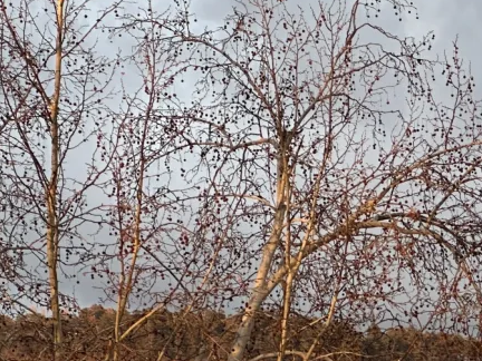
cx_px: 571
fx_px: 3063
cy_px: 402
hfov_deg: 8.9
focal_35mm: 220
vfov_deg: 6.7
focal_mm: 9
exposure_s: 1/99
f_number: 2.8
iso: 100
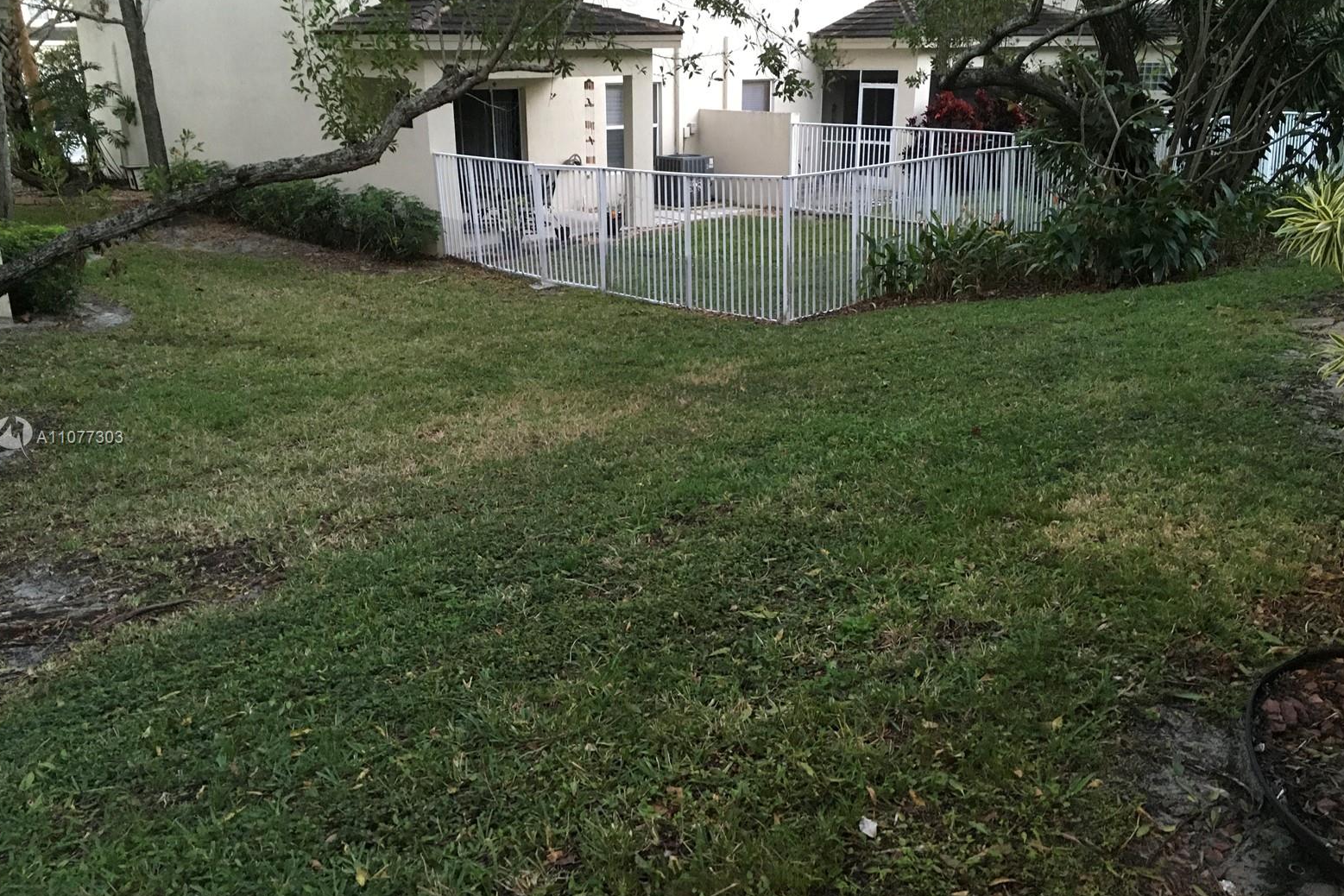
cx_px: 678
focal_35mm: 31
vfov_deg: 42.3
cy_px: 439
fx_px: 1157
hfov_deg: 60.3
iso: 200
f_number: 2.2
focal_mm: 4.15
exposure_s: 1/17
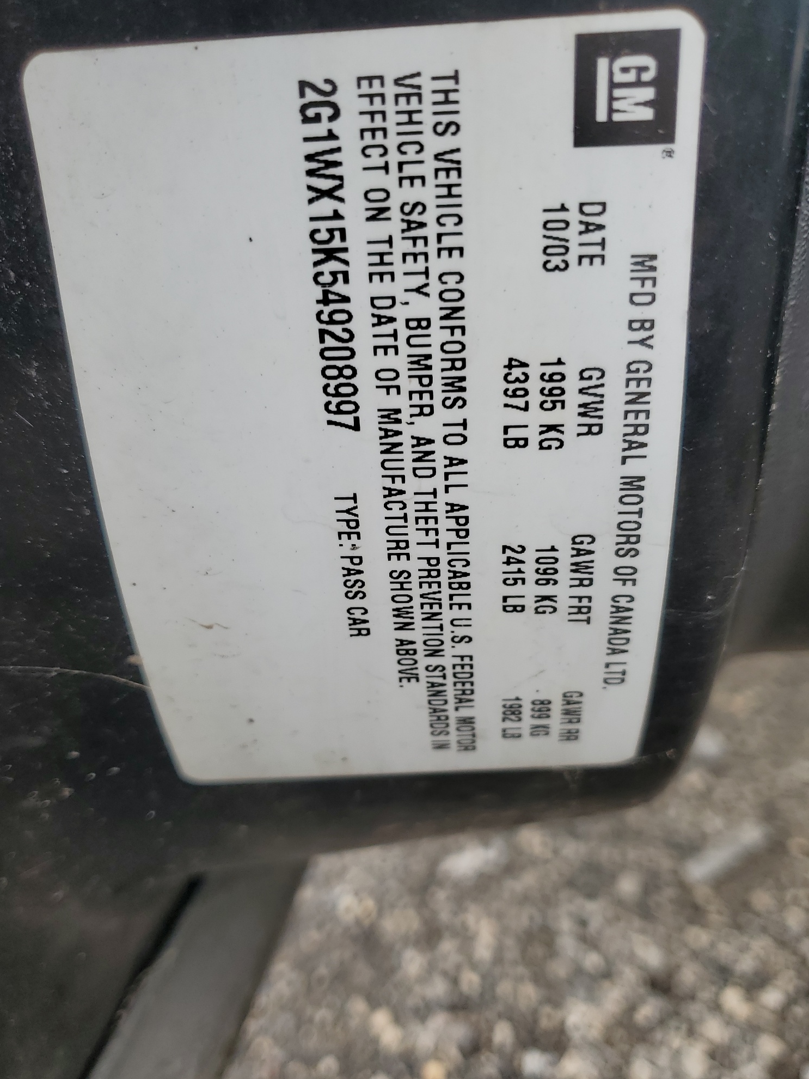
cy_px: 551
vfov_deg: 63.4
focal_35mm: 28
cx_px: 391
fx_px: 872
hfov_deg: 49.7
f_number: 1.5
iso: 50
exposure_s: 1/588
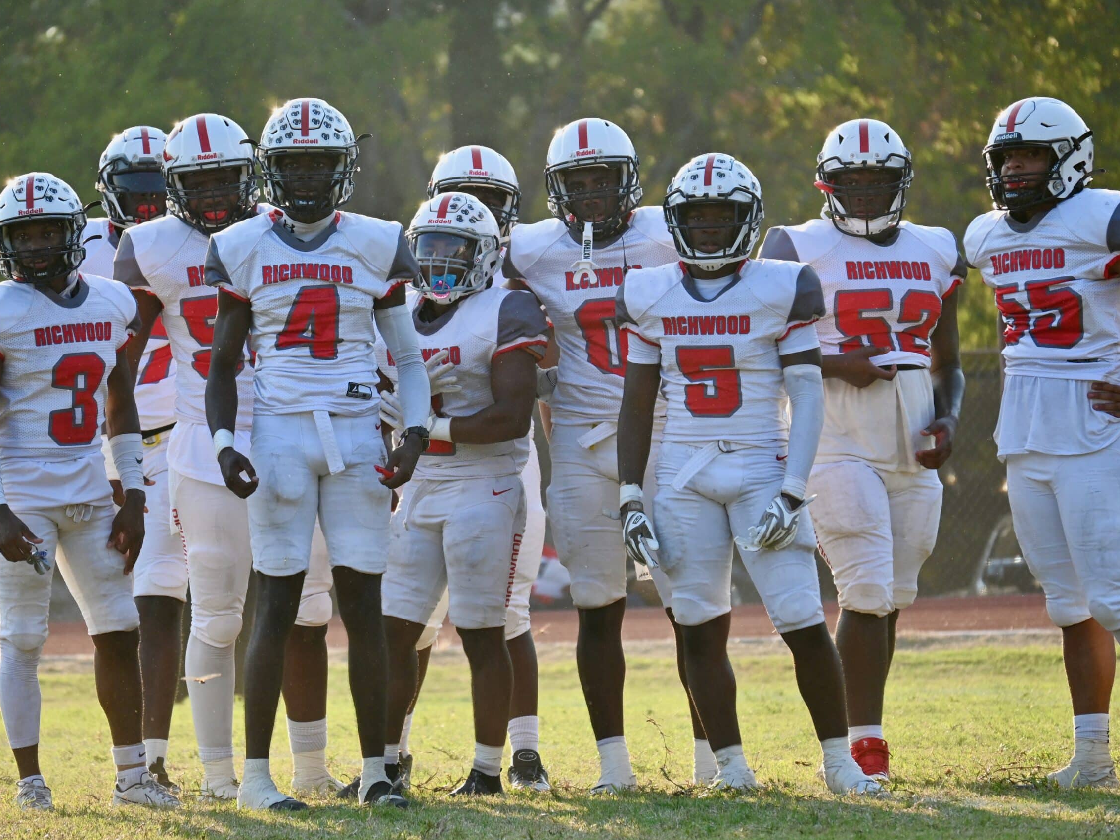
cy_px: 421
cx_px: 547
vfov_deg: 4.9
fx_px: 9757
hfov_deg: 6.6
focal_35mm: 302
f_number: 5.6
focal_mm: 185
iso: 280
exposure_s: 1/500
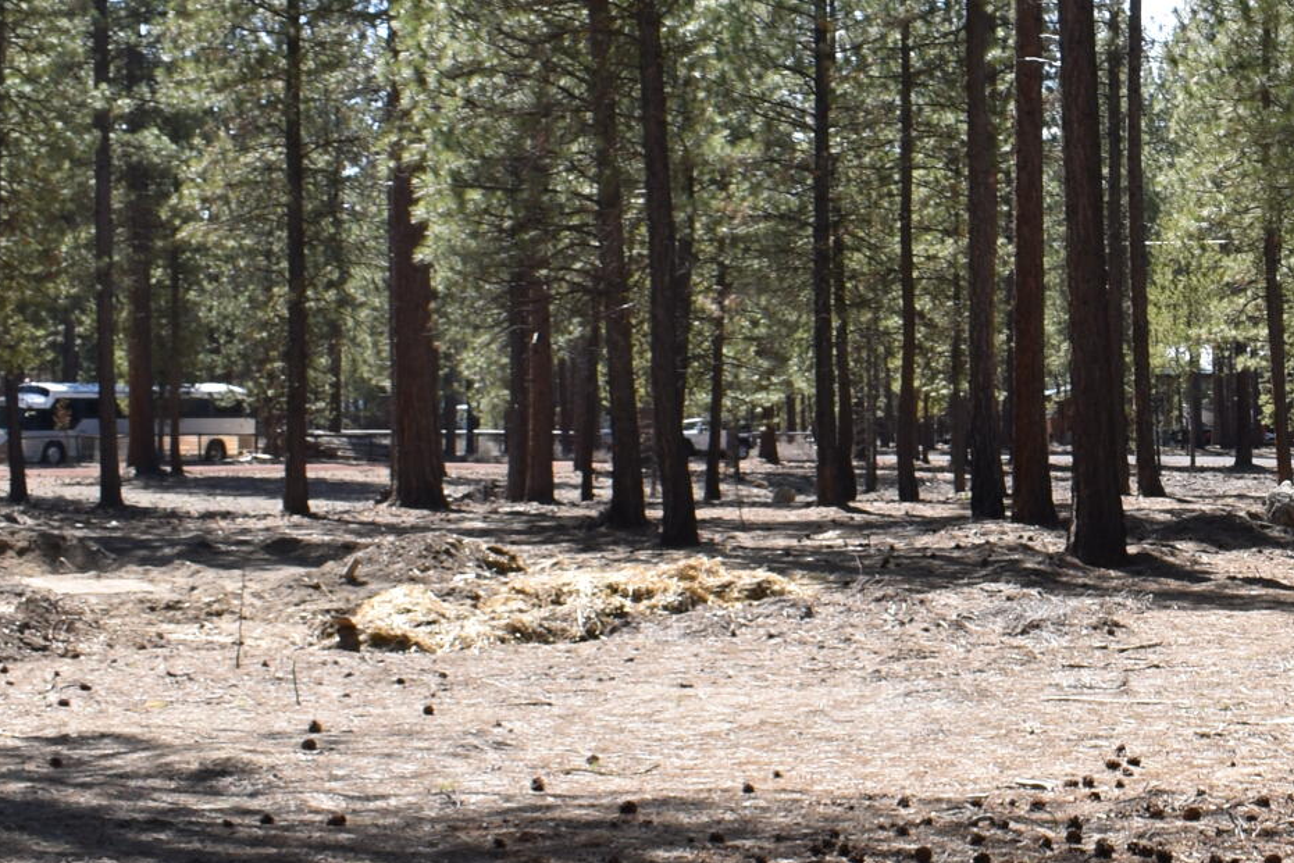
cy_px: 400
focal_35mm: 87
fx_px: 3127
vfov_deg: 15.7
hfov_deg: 22.2
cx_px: 1391
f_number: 8
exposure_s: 1/125
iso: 100
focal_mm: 18
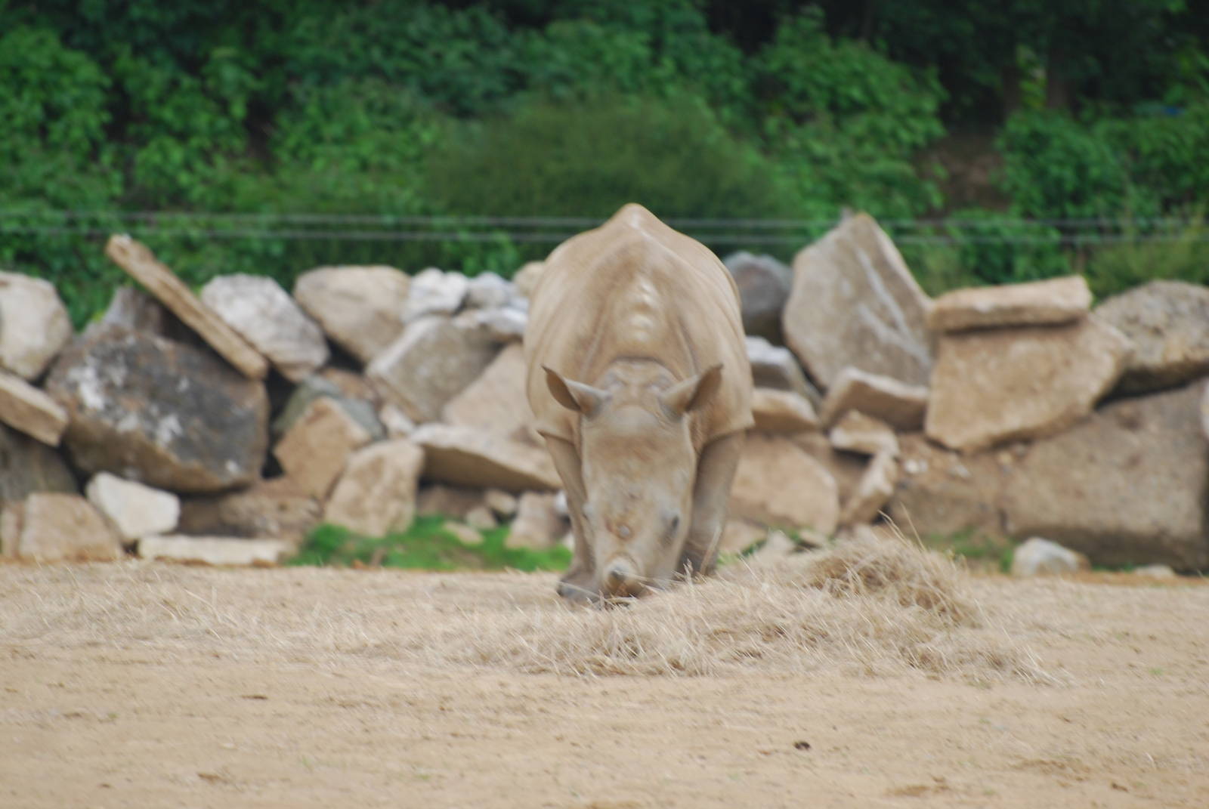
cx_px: 604
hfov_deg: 4.6
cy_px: 404
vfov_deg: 3.1
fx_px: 15130
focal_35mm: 450
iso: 200
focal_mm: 300
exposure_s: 1/125
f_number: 6.3
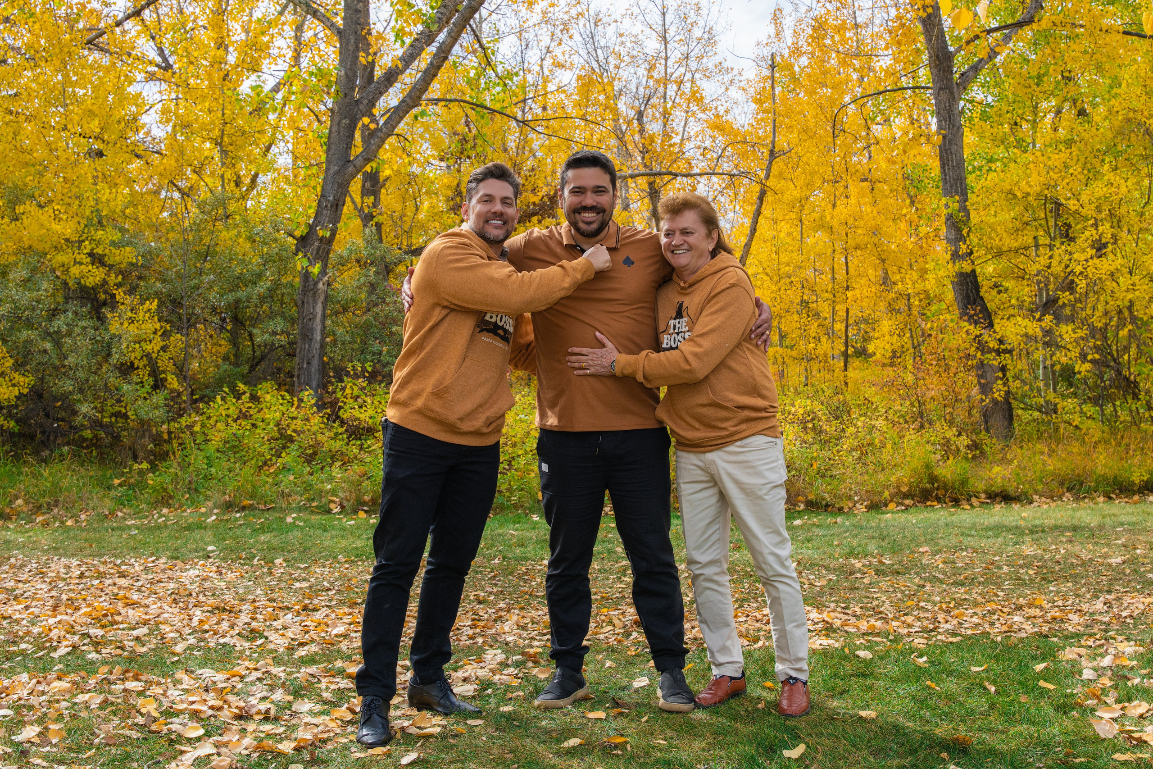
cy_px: 384
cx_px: 576
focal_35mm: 30
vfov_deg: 43.5
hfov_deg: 61.8
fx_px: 964
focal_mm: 30.1
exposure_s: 1/640
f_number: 5.6
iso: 320
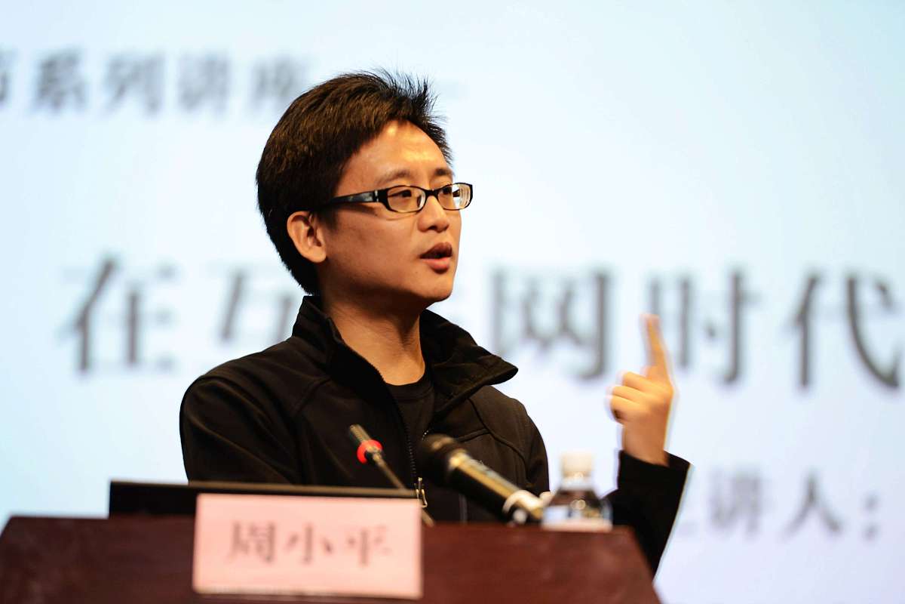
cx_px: 452
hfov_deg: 10.3
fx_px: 5027
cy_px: 302
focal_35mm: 200
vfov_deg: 6.9
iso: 500
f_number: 2.8
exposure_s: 1/50
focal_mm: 200
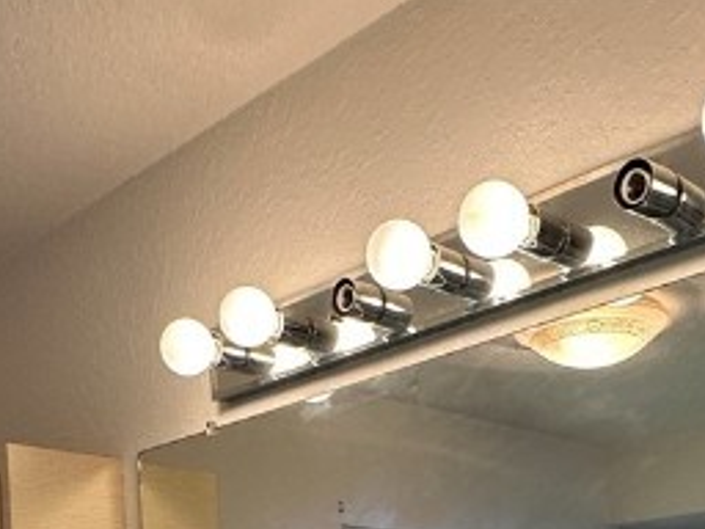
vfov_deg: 22.2
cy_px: 760
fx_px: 1141
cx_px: 380
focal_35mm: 56
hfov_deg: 34.3
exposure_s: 1/120
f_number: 2.2
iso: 100
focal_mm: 2.22
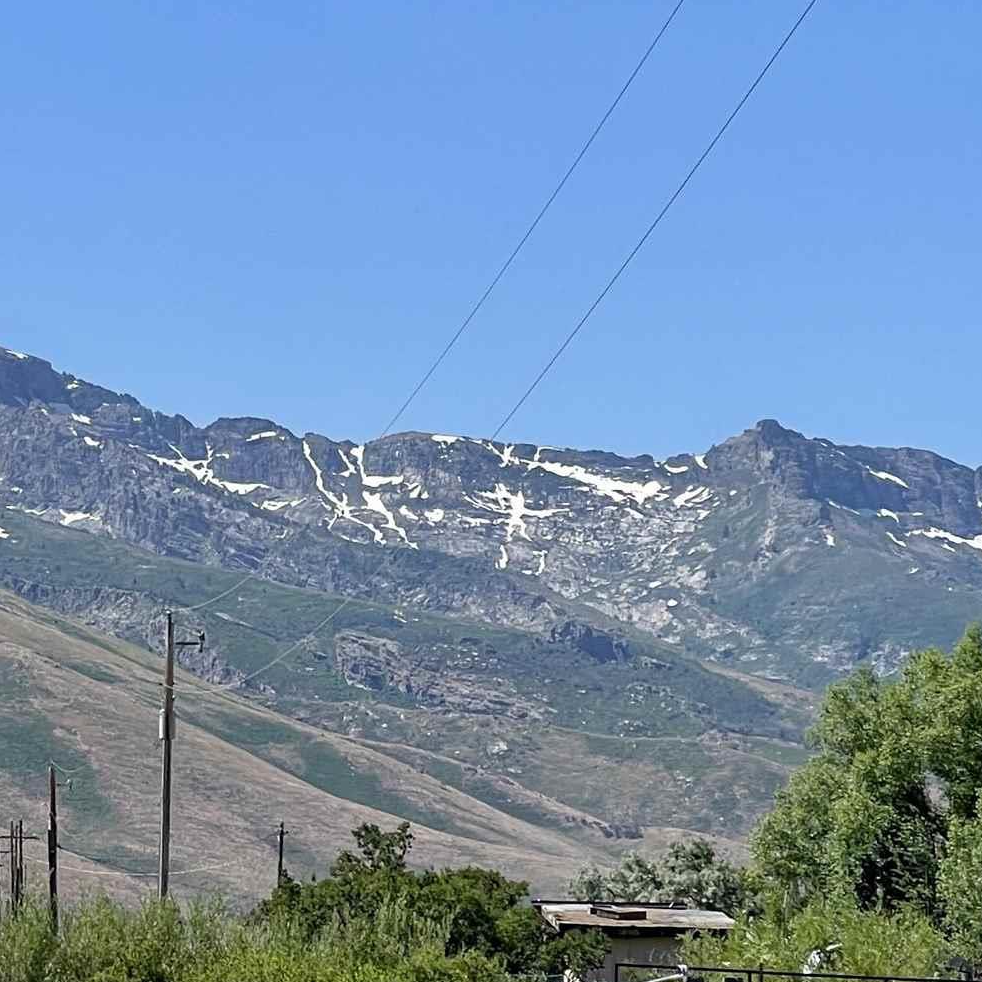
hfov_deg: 9.7
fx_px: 5681
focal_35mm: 177
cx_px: -339
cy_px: 493
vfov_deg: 9.9
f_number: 2.2
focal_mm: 7.5
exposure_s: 1/1357
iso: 20
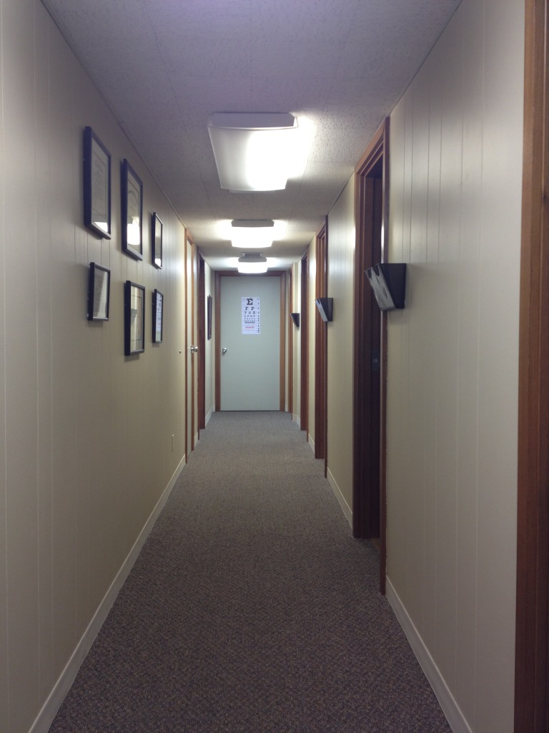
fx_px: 740
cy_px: 366
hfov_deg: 40.7
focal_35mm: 35
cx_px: 274
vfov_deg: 52.6
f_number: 2.4
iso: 50
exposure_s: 1/24
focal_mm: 4.28
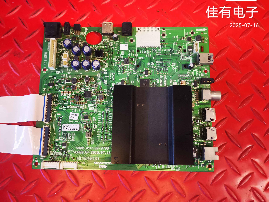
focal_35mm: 32
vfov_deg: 44.2
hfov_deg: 56.8
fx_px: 249
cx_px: 129
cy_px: 104
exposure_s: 1/25
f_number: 1.8
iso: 1000
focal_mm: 5.58
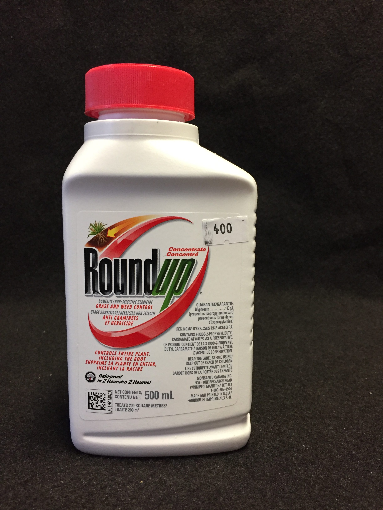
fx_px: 428
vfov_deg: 61.7
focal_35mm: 29
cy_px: 255
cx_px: 192
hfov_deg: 48.2
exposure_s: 1/30
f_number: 2.2
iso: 200
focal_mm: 4.15
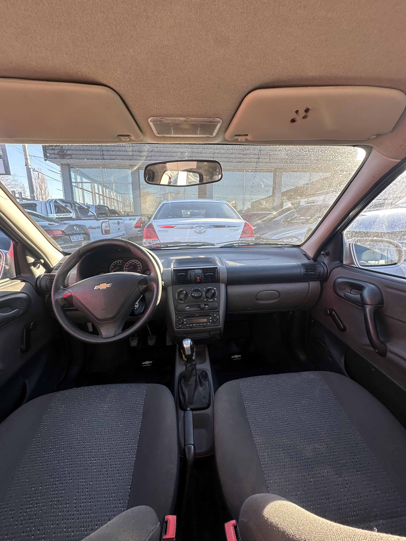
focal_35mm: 14
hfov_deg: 85.7
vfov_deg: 102.1
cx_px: 203
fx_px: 219
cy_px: 270
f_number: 2.2
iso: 40
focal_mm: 2.22
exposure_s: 1/107
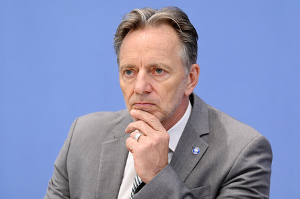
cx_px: 150
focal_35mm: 150
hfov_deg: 13.7
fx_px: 1249
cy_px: 100
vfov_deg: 9.1
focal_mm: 150
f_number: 5.6
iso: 3200
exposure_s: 1/400
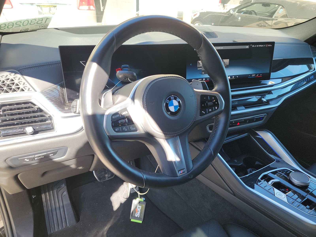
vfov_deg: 56.8
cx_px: 158
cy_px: 118
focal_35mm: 24
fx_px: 219
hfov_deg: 71.6
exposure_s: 1/59
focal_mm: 6.7
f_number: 1.8
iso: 57
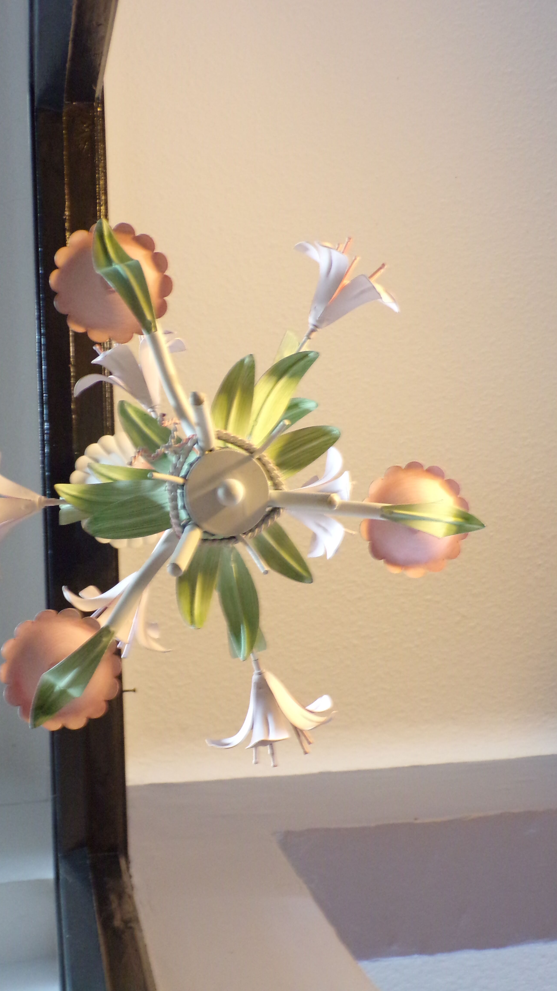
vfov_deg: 44.6
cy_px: 495
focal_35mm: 46
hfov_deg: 25.9
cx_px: 226
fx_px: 1208
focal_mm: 7.6
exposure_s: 1/14
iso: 400
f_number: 3.4
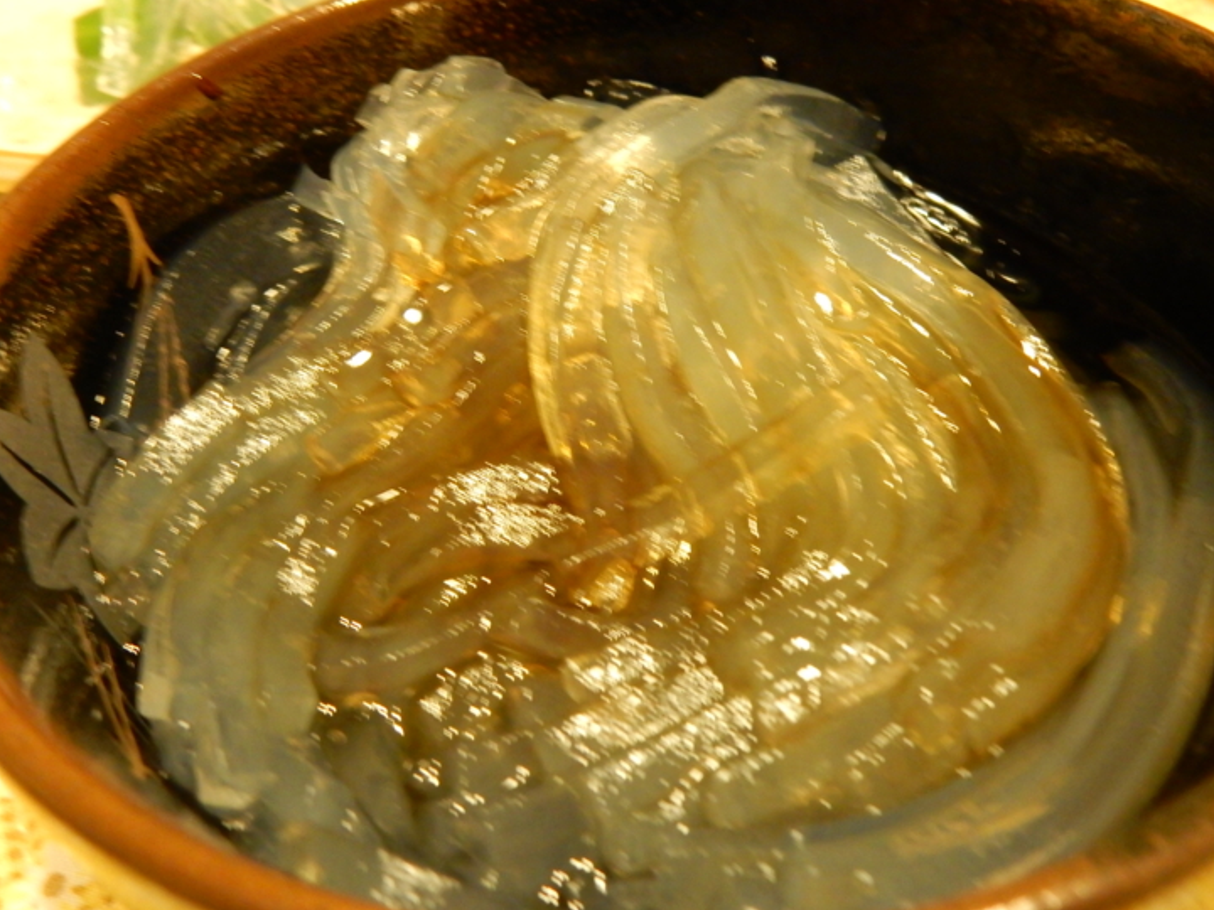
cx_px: 654
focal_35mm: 40
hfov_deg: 46.8
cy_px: 463
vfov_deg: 36.0
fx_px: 1403
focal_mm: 6.4
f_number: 4
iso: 800
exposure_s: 1/8
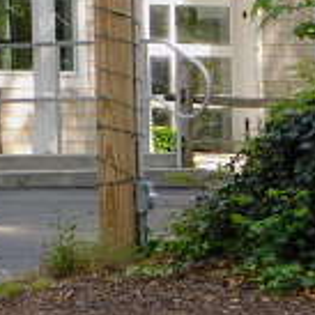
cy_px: -149
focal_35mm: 335
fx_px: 3449
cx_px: -354
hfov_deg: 5.1
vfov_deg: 5.2
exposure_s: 1/160
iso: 125
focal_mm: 14.2
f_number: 4.4
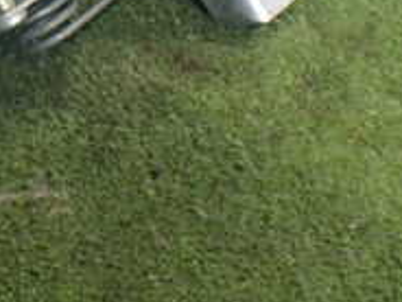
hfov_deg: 19.1
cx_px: -63
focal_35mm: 98
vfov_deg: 14.4
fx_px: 1138
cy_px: -98
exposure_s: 1/80
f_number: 2.3
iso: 800
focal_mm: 5.4
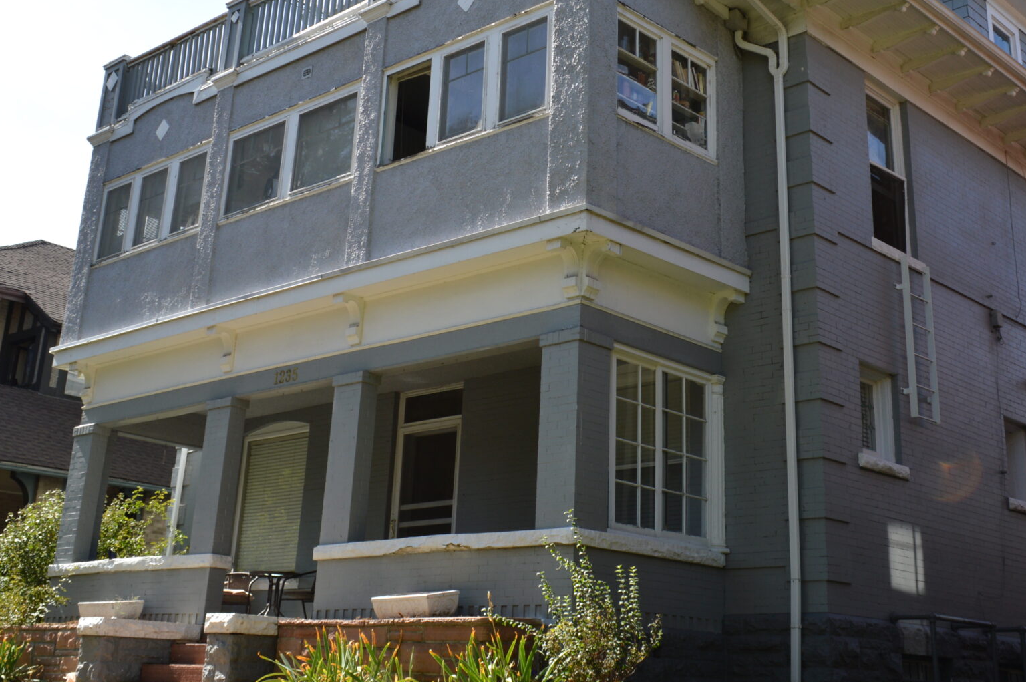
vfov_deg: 29.3
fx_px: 1281
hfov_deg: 43.6
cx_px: 562
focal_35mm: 45
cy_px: 170
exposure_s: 1/160
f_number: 6.3
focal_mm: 18
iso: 100
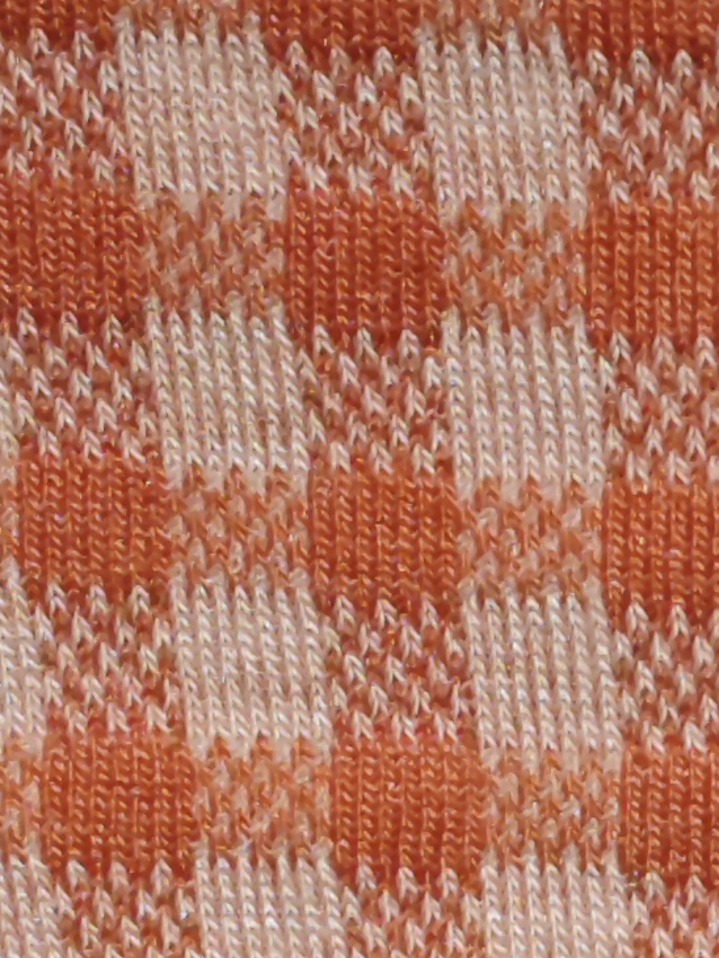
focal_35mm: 258
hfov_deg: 5.8
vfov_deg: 7.6
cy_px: 962
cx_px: 362
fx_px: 7141
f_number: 2
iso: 125
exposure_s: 1/100
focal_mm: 8.72
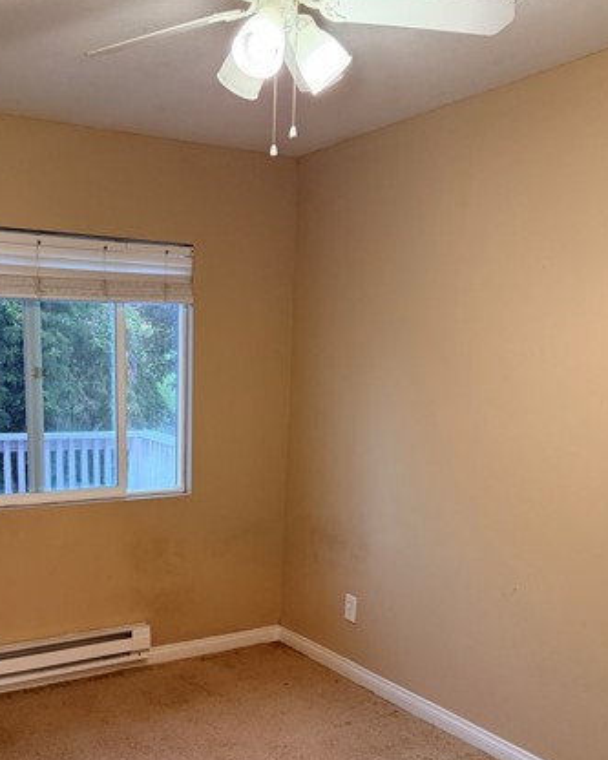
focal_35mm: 36
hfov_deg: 40.9
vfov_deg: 49.5
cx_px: 236
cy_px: 502
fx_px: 809
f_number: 1.78
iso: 320
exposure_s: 1/120
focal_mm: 6.76
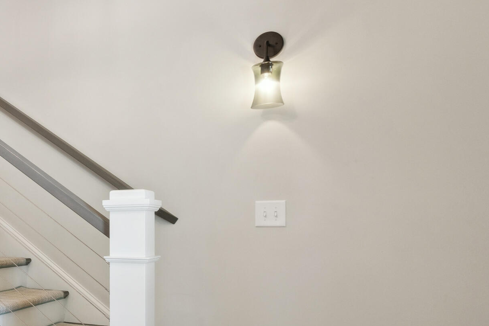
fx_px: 503
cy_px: 218
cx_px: -47
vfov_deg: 35.6
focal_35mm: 37
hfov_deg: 41.5
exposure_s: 1/3.33
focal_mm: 10
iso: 250
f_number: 8
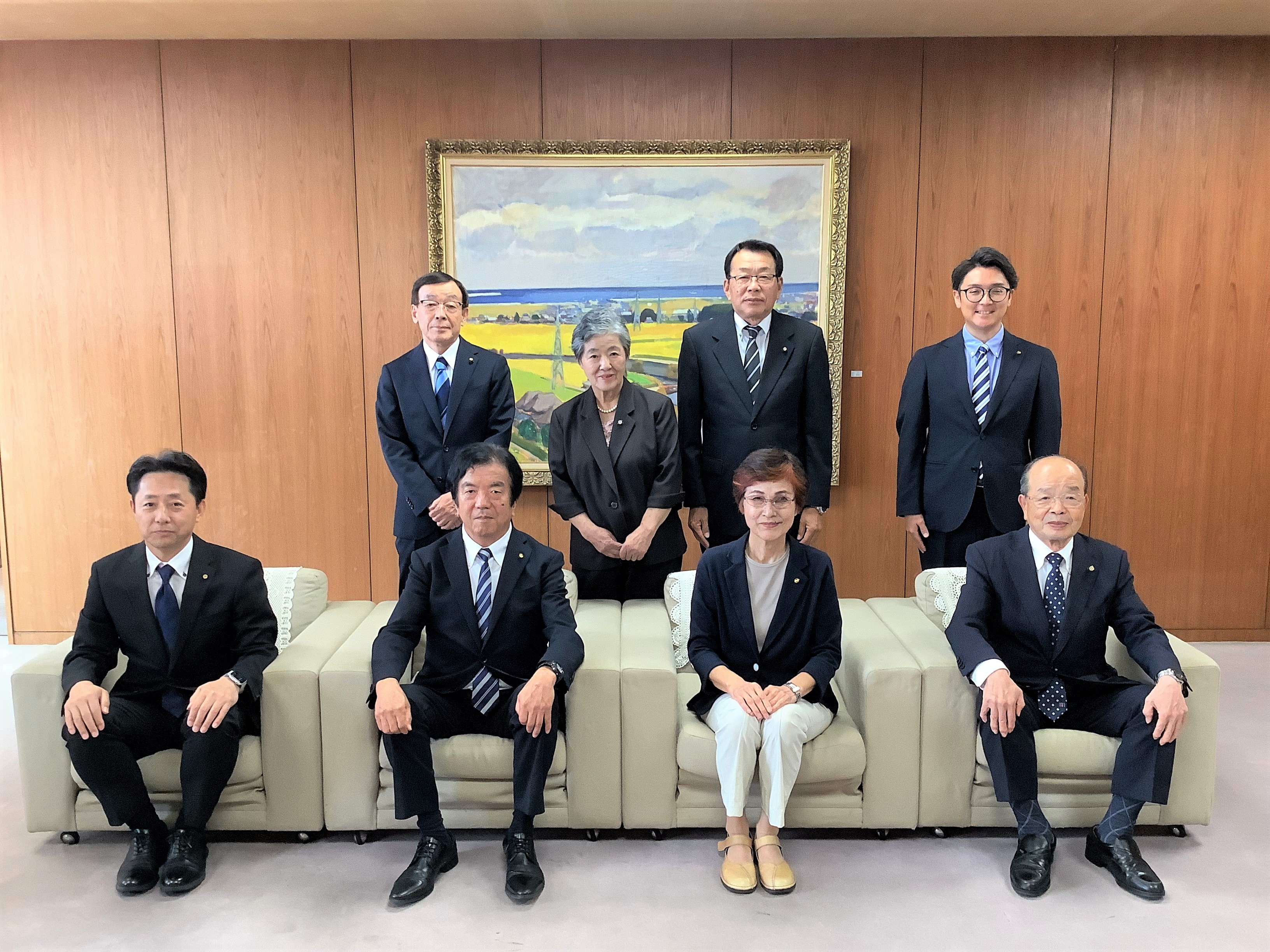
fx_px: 1137
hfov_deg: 58.4
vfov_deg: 45.4
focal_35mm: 31
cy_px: 476
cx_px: 635
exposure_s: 1/60
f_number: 2.4
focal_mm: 3.3
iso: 250
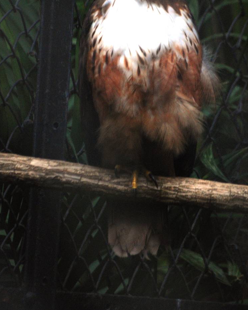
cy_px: 74
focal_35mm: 583
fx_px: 5346
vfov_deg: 3.3
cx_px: 133
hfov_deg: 2.7
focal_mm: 240
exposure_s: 1/160
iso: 400
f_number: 5.3
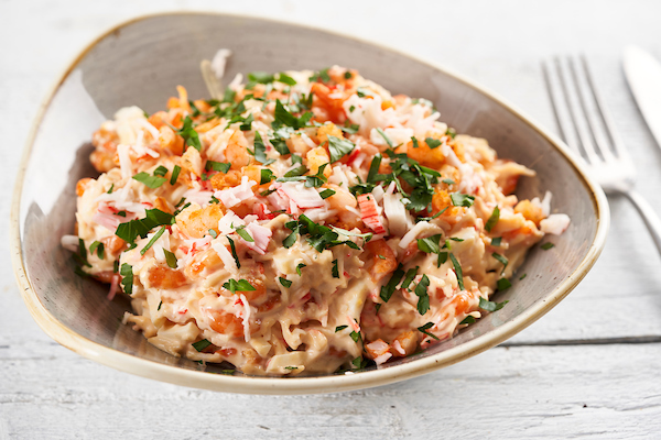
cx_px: 330
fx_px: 1652
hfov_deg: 22.6
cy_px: 220
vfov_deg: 15.2
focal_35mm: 90
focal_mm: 90
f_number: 5.6
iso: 200
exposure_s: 1/125
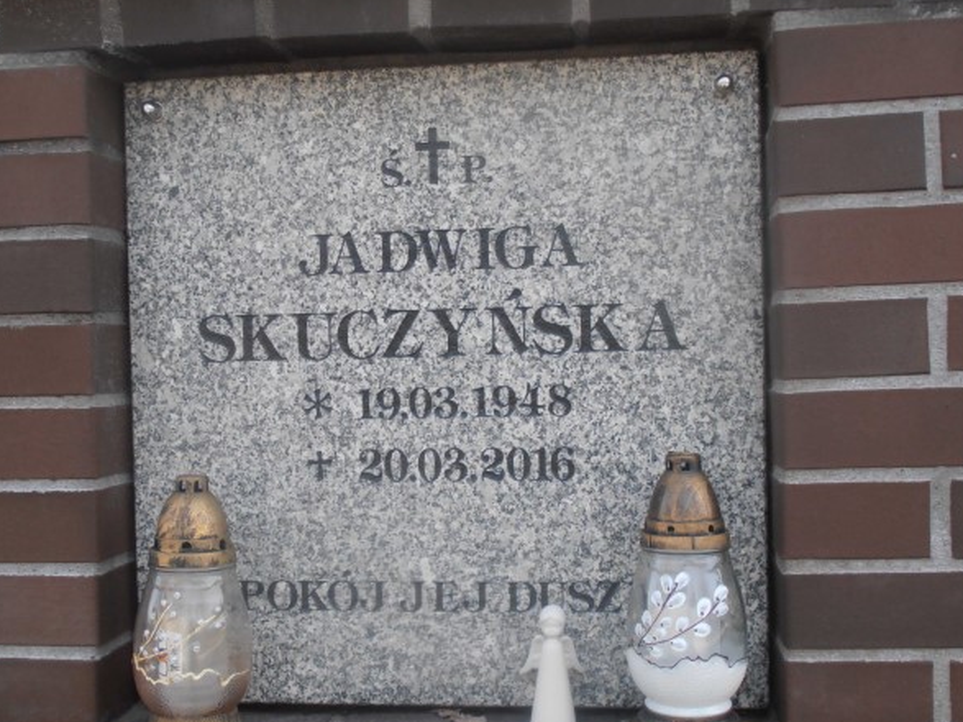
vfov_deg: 30.3
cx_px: 463
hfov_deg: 39.7
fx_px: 1335
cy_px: 379
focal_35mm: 48
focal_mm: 7.87
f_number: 4.2
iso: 80
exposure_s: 1/80
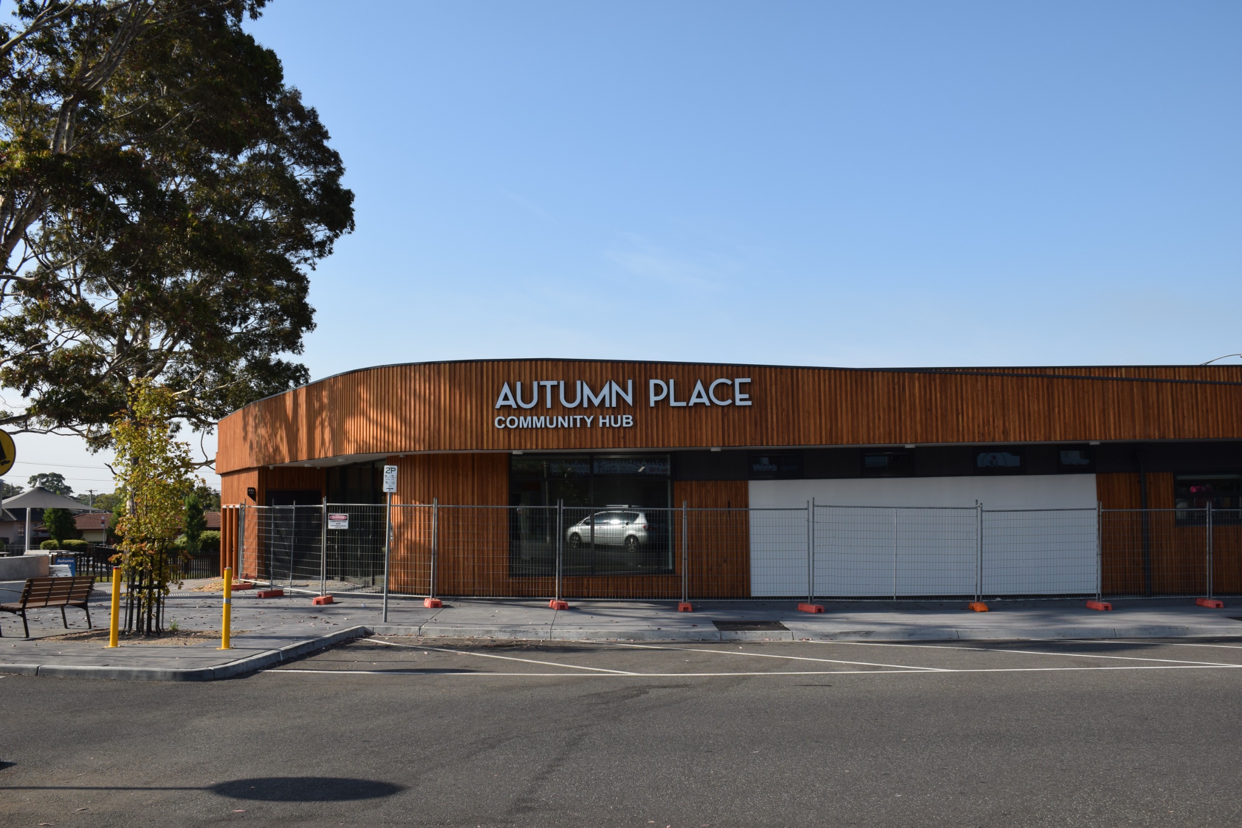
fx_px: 931
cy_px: 414
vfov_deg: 47.9
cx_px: 621
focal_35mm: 27
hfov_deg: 67.4
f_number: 9
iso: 200
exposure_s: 1/320
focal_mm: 18
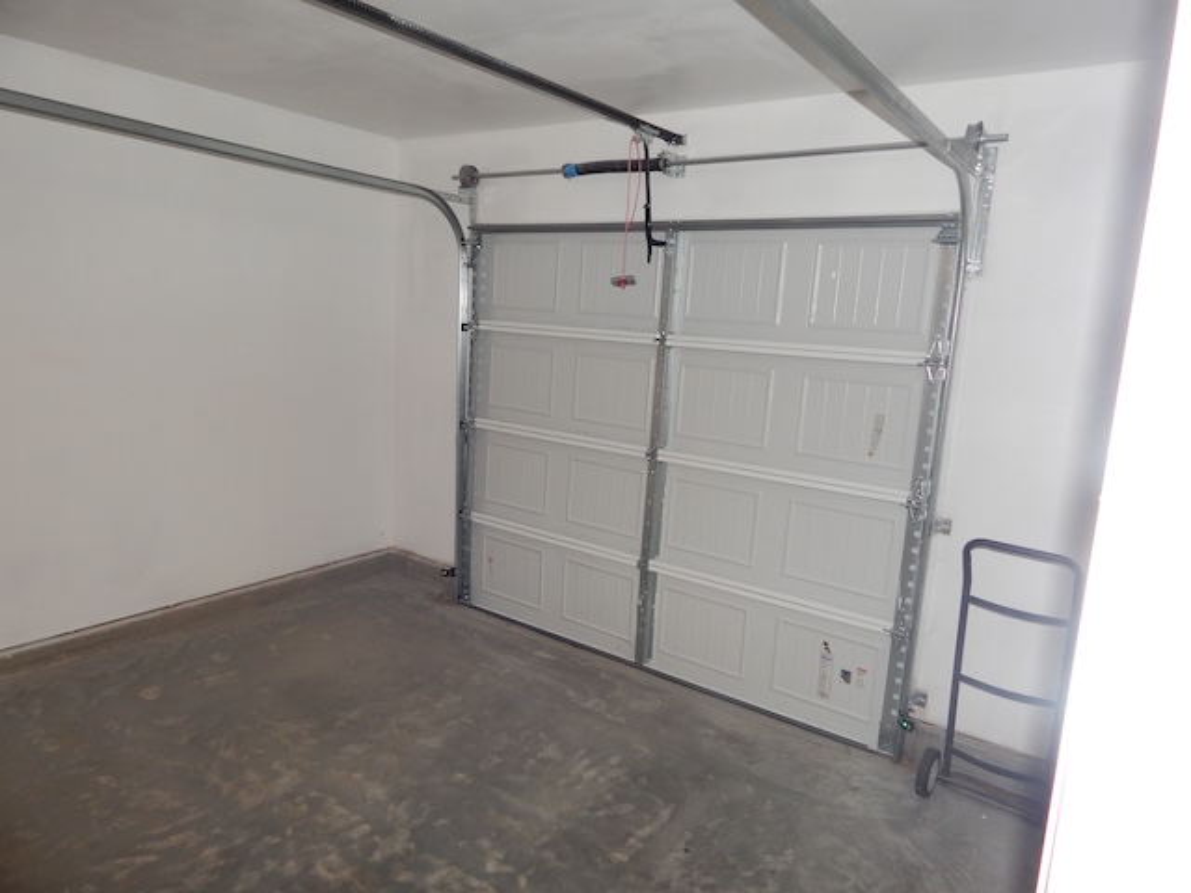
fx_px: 757
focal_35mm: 22
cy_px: 446
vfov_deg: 61.1
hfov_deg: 76.4
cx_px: 596
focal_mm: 4
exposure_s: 1/30
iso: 200
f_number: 3
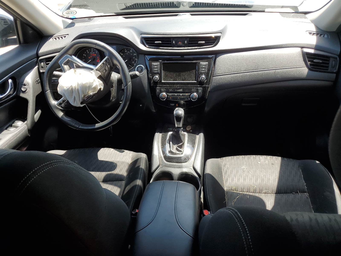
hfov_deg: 67.3
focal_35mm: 26
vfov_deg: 53.1
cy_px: 128
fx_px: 256
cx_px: 170
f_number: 1.5
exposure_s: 1/455
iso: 50
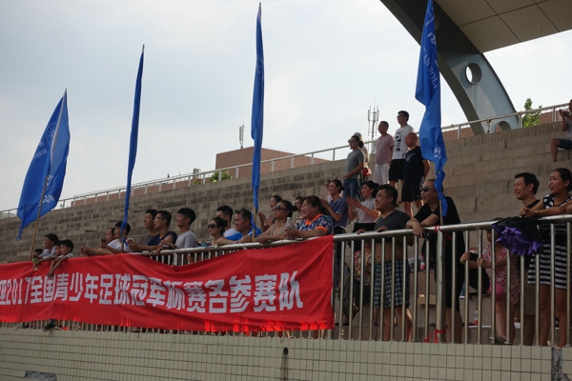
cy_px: 190
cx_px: 286
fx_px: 1112
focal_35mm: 70
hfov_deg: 28.8
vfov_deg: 19.5
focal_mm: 25.7
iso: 125
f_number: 5.6
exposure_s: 1/500
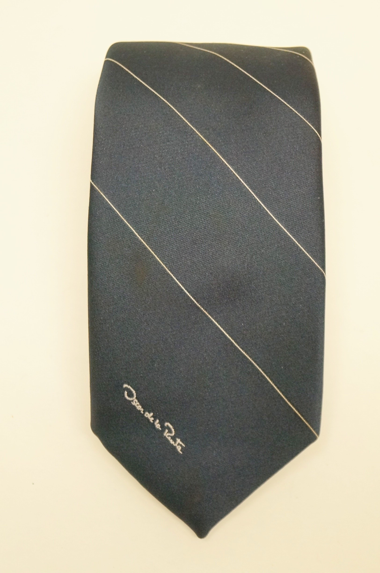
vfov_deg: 24.7
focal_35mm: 82
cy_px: 286
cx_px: 190
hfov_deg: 16.5
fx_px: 1311
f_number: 5.6
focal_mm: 55
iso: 2000
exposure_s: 1/100
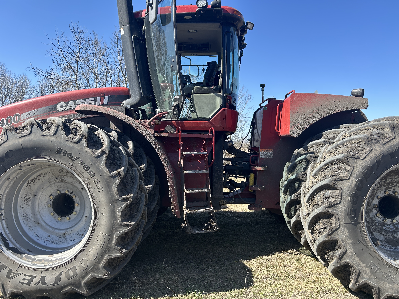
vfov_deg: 53.1
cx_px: 200
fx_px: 300
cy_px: 150
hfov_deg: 67.3
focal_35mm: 26
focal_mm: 5.7
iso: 50
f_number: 1.5
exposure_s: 1/1669
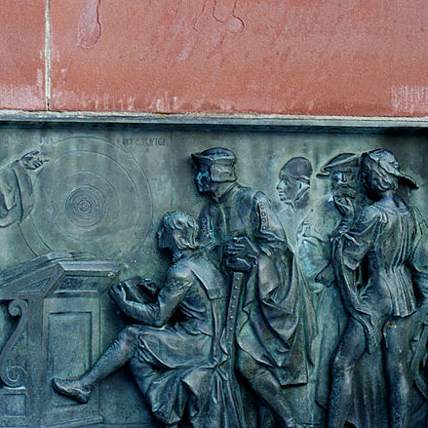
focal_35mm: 183
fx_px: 2560
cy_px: 274
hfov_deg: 9.5
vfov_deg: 9.6
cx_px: 54
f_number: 2.8
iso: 400
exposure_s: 1/500
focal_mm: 70
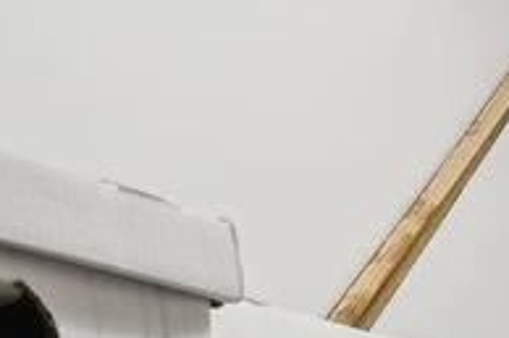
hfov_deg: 11.4
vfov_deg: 12.0
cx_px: 1524
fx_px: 1469
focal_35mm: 104
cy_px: 621
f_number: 8
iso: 400
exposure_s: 1/8
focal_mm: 14
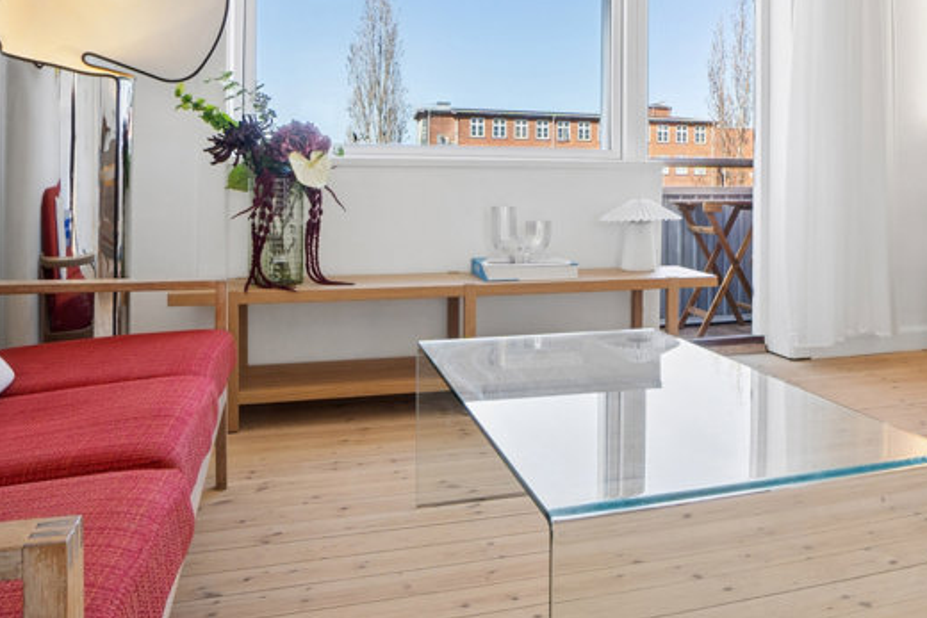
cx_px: 685
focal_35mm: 32
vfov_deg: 40.5
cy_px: 196
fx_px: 824
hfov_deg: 56.1
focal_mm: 10
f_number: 8
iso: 500
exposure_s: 1/320
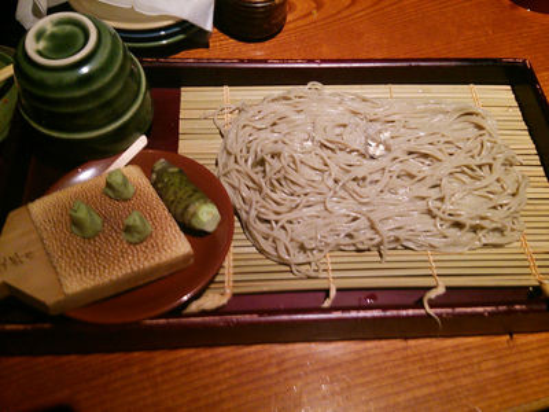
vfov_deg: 46.8
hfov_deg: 60.0
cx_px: 274
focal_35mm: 30
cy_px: 206
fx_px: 476
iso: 160
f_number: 1.94
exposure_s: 1/20
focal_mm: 4.06
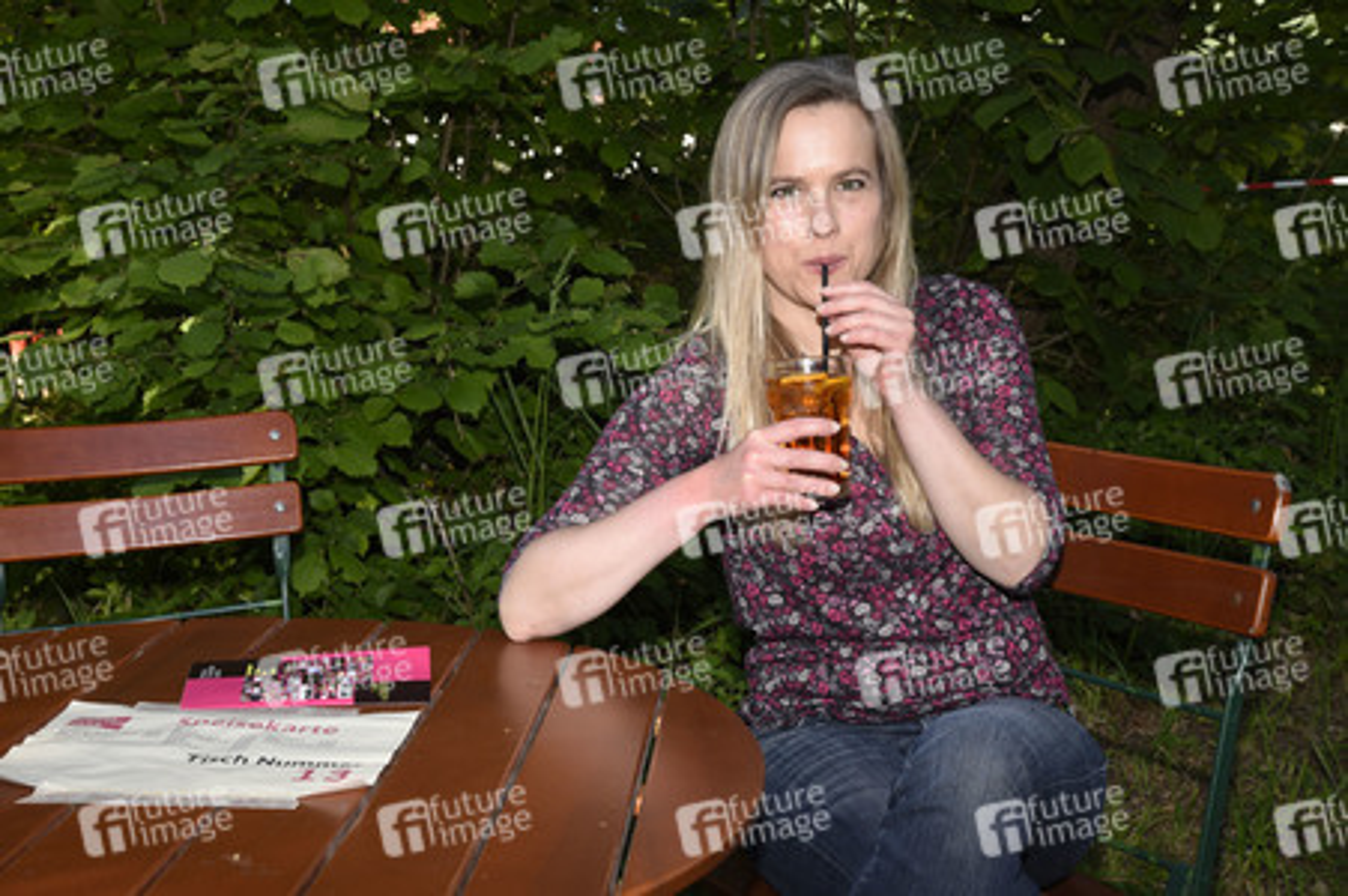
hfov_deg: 39.6
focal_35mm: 50
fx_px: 1871
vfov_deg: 27.0
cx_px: 674
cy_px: 448
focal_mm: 50
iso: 500
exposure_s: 1/100
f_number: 11
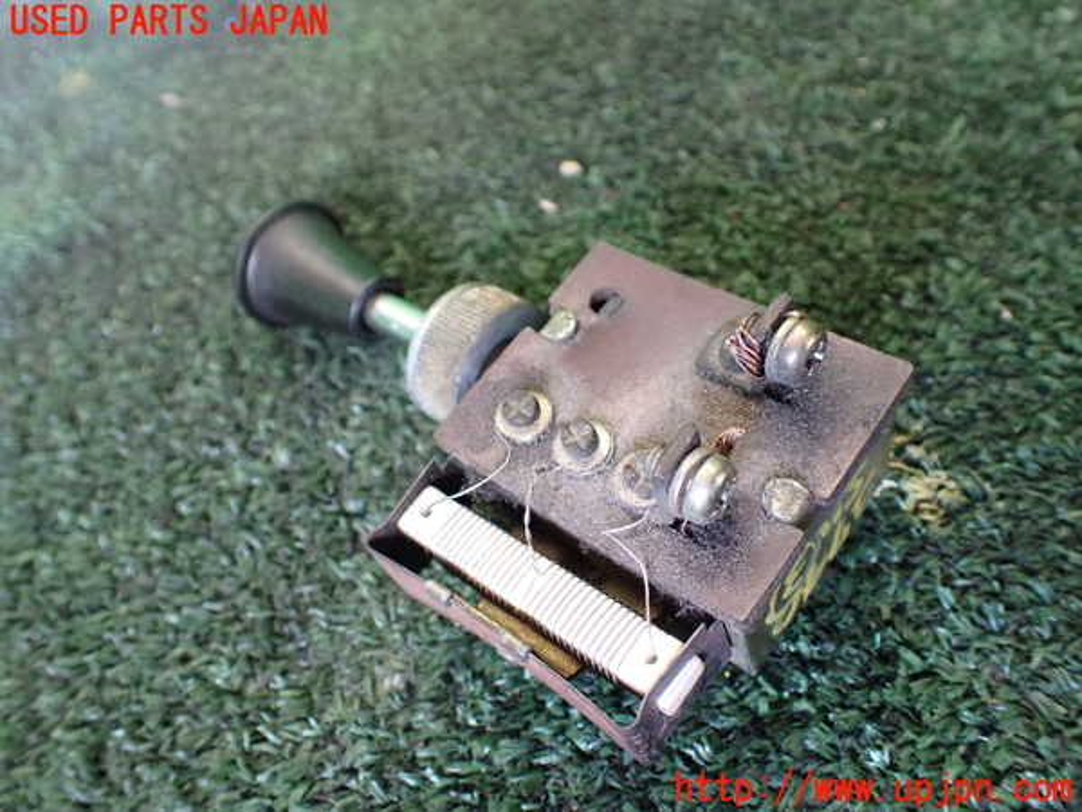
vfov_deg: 46.8
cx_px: 541
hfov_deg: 60.0
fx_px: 938
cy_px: 406
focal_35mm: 30
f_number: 2.3
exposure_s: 1/50
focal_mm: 5.4
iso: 800
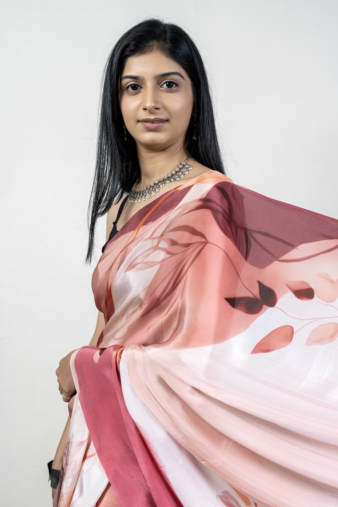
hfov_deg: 30.5
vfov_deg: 44.5
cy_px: 254
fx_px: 620
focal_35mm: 44
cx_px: 169
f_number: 5.6
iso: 1250
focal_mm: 44
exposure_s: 1/160
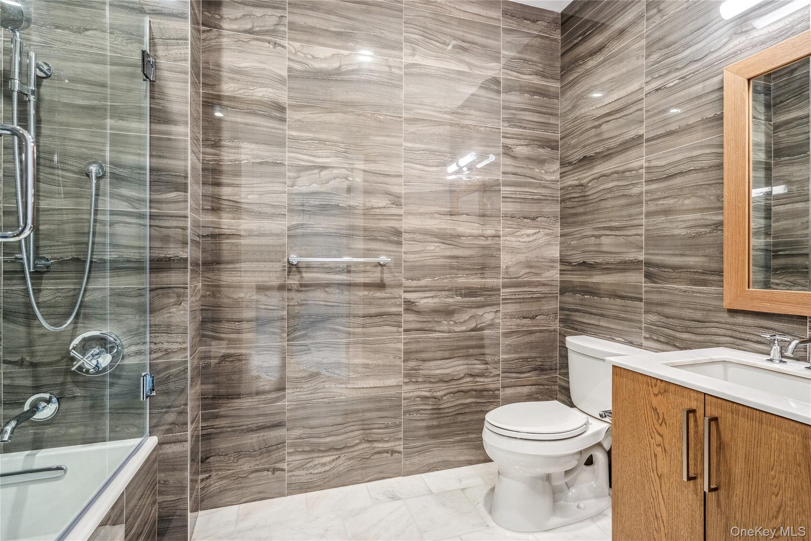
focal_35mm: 16
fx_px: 360
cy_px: 270
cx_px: 406
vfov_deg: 73.7
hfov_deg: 96.7
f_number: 5.6
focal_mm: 16
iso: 800
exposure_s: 1/80
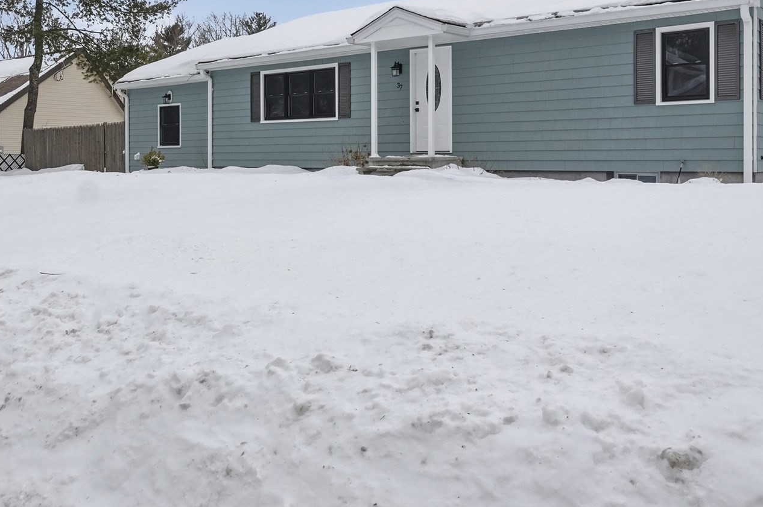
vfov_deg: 38.2
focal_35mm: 34
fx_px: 720
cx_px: 361
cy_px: 156
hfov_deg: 55.8
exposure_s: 1/4000
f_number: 7.1
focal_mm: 14
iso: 800
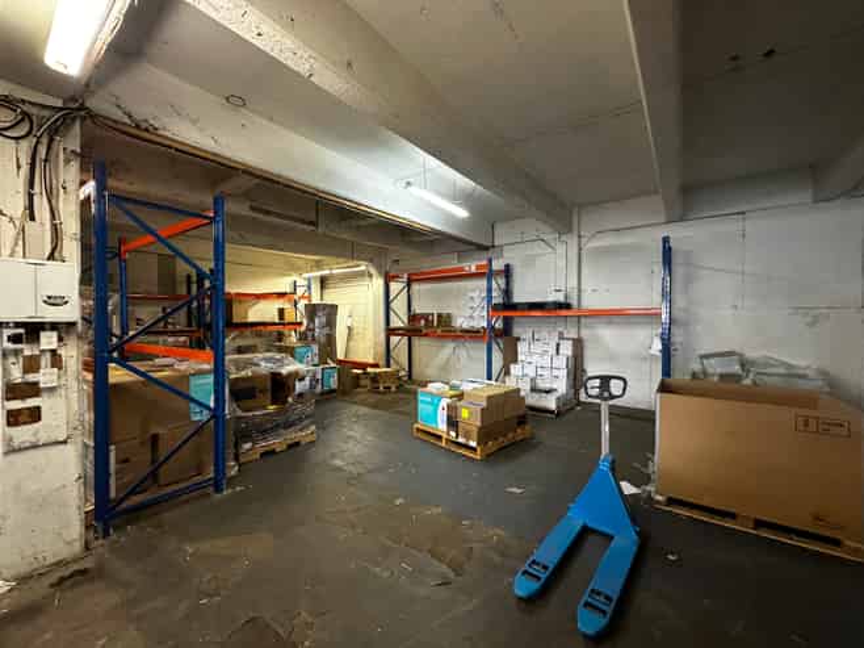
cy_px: 324
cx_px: 432
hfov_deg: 102.1
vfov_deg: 85.6
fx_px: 349
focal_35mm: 14
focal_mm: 2.22
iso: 500
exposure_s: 1/50
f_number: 2.2
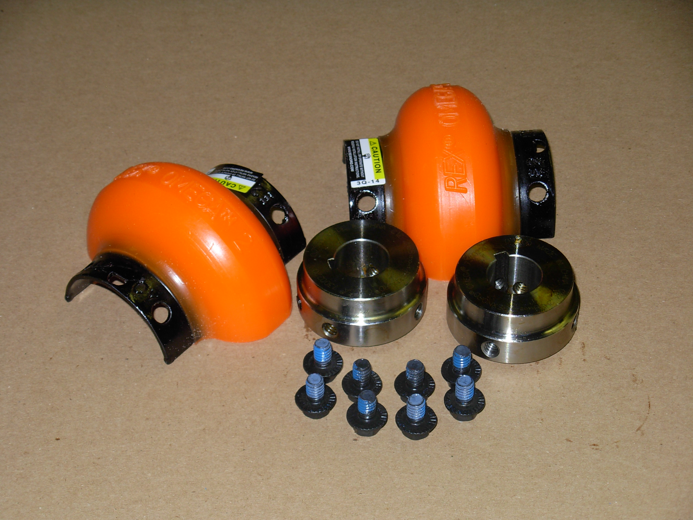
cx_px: 346
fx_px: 1782
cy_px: 260
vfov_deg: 16.6
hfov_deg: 22.0
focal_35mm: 89
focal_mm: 14.7
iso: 79
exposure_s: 1/45.2
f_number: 3.8
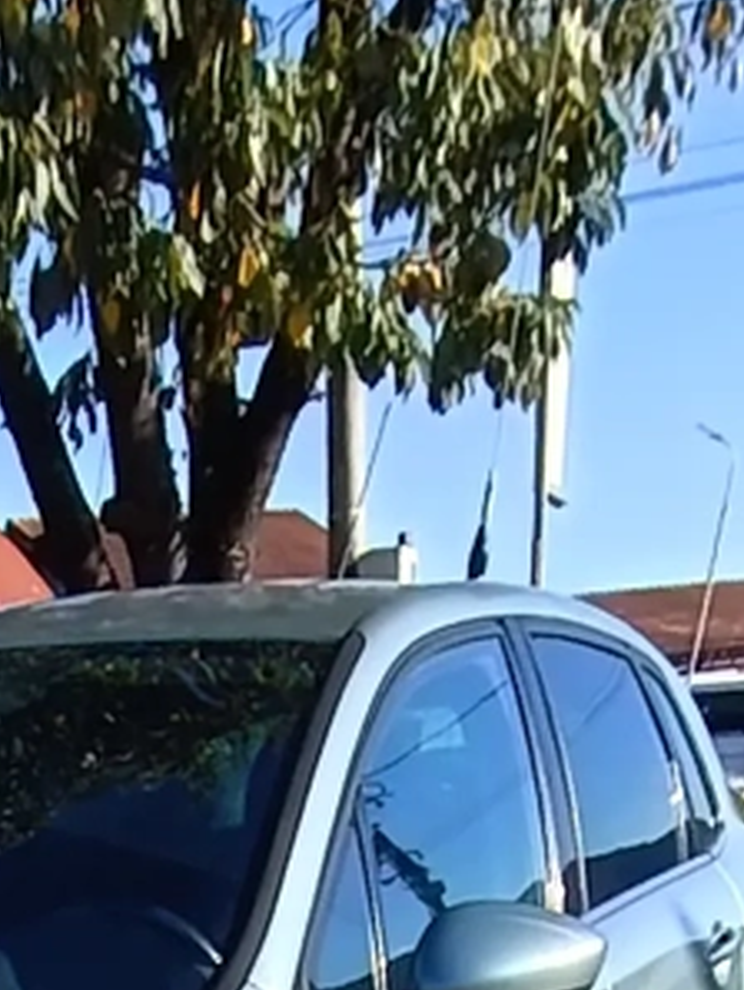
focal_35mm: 76
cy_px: 2035
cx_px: -146
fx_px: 2175
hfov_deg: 18.4
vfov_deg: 17.4
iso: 104
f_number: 2.2
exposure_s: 1/666
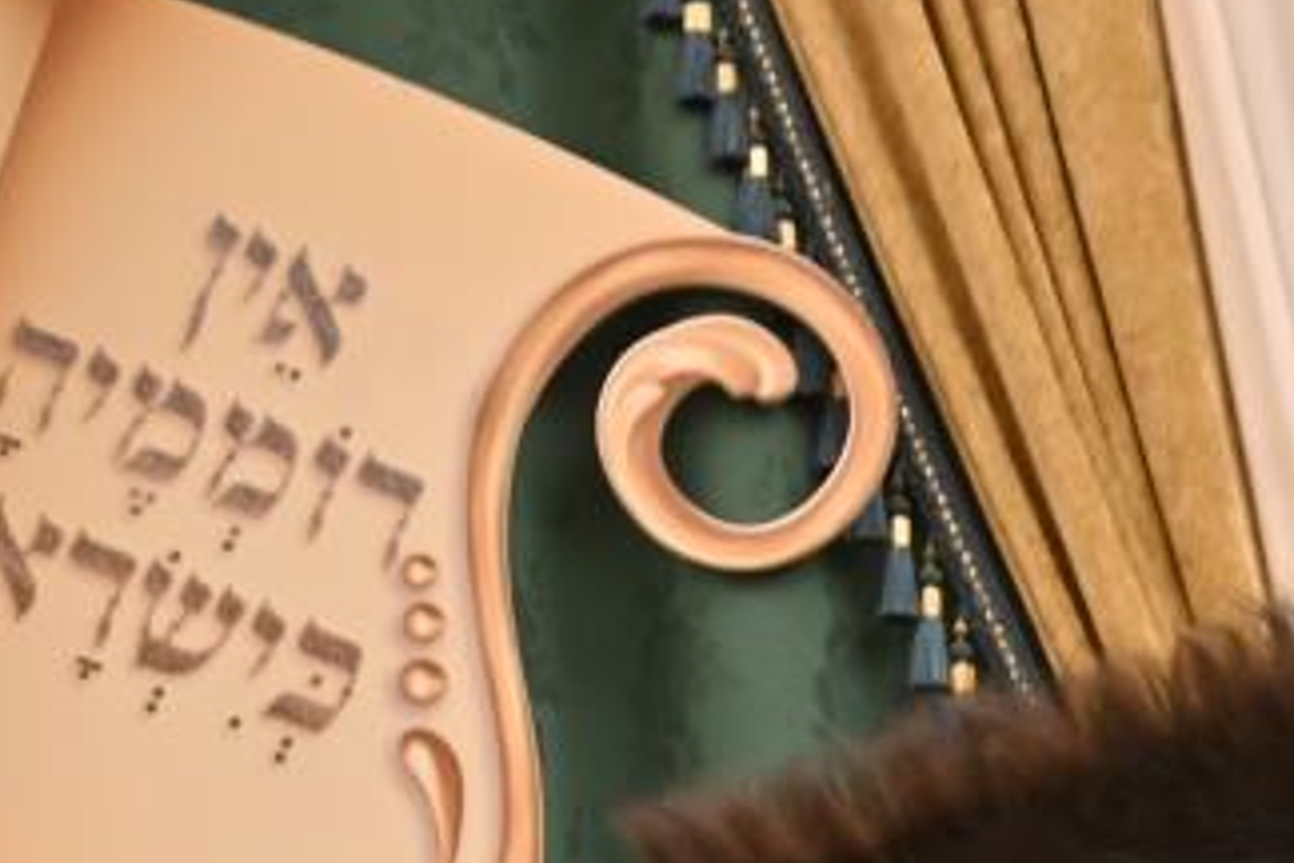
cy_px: 1308
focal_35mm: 237
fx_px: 8518
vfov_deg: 5.7
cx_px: 2001
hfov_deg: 8.5
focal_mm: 75
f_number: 4
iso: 500
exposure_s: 1/320
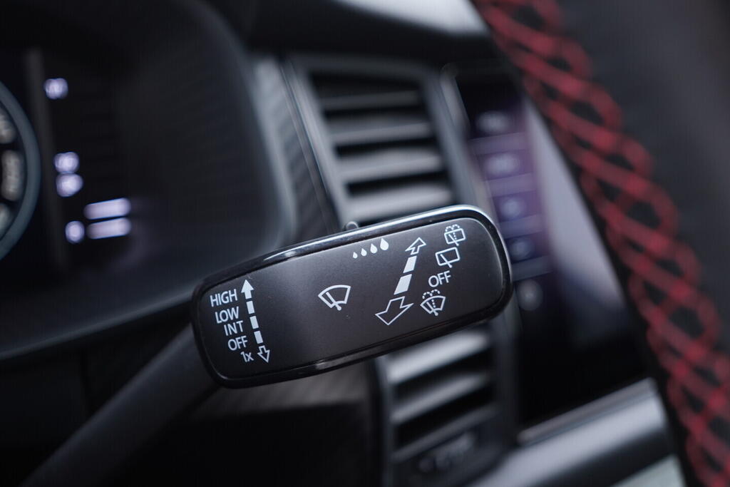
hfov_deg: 53.1
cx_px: 365
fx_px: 730
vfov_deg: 36.9
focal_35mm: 36
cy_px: 244
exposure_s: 1/40
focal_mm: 24
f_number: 2.8
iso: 500
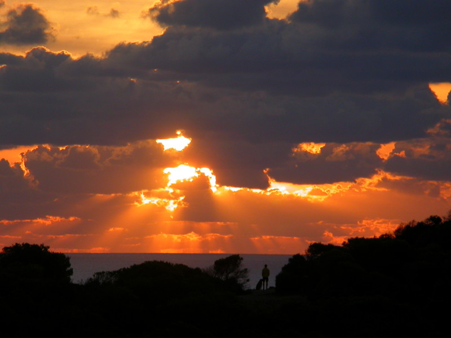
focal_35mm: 154
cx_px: 226
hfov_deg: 12.8
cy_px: 169
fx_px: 2006
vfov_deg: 9.6
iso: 100
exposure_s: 1/311
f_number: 5.8
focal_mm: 32
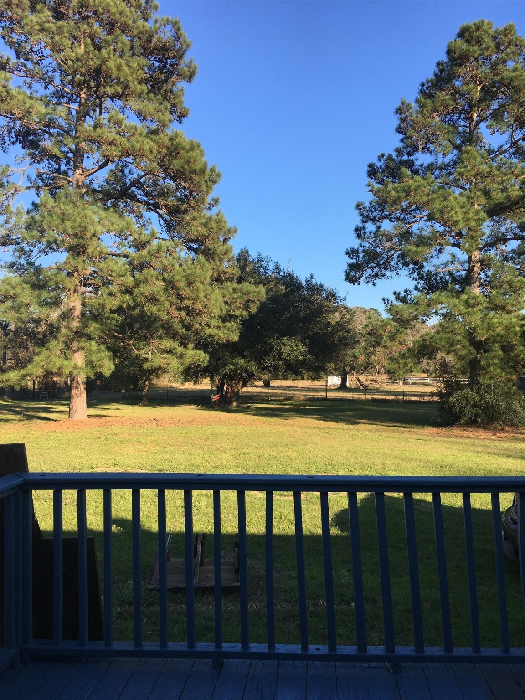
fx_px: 586
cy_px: 350
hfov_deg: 48.2
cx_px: 262
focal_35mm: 29
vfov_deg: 61.7
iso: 25
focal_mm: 4.15
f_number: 2.2
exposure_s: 1/725
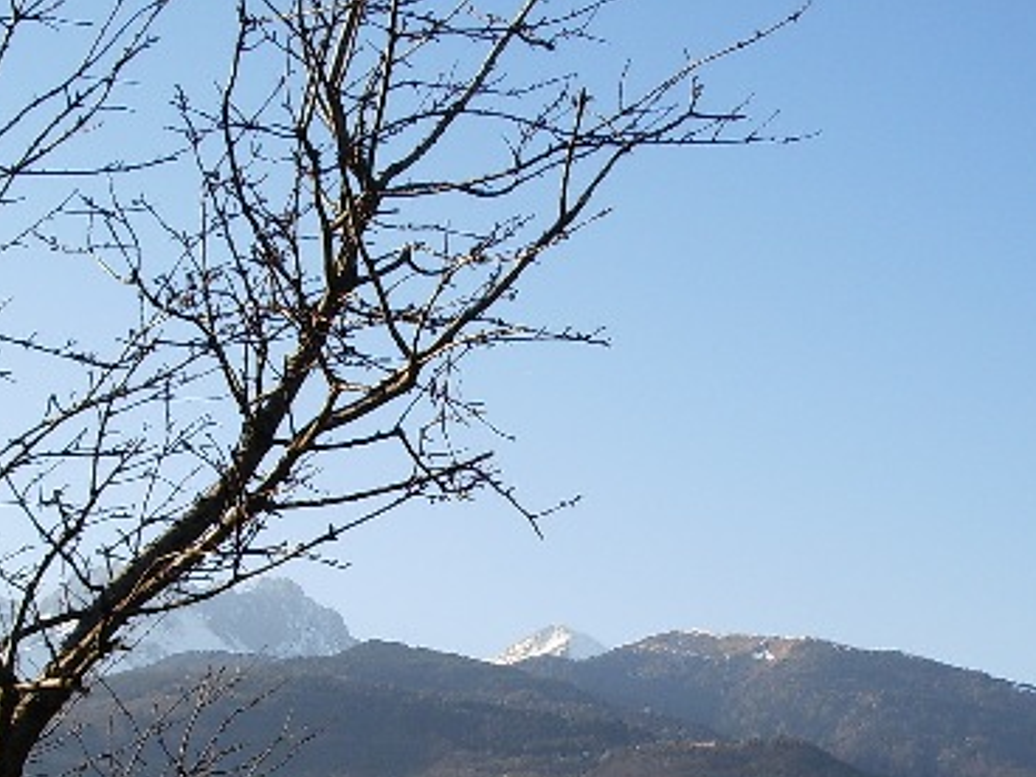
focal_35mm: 76
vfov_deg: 19.2
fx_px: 2275
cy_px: 588
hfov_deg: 25.6
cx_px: 577
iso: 80
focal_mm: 5.8
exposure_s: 1/320
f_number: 4.3
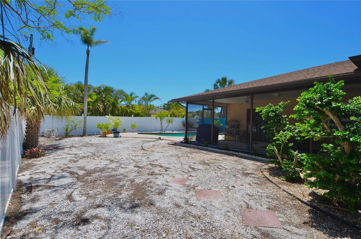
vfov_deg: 67.1
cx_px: 180
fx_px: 180
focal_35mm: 18
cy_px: 120
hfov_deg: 90.1
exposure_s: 1/250
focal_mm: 12
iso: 100
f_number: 8
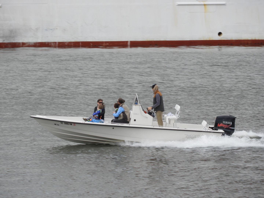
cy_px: 99
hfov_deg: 4.0
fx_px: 3813
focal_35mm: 500
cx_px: 132
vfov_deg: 3.0
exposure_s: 1/250
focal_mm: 89.6
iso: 110
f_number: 5.6
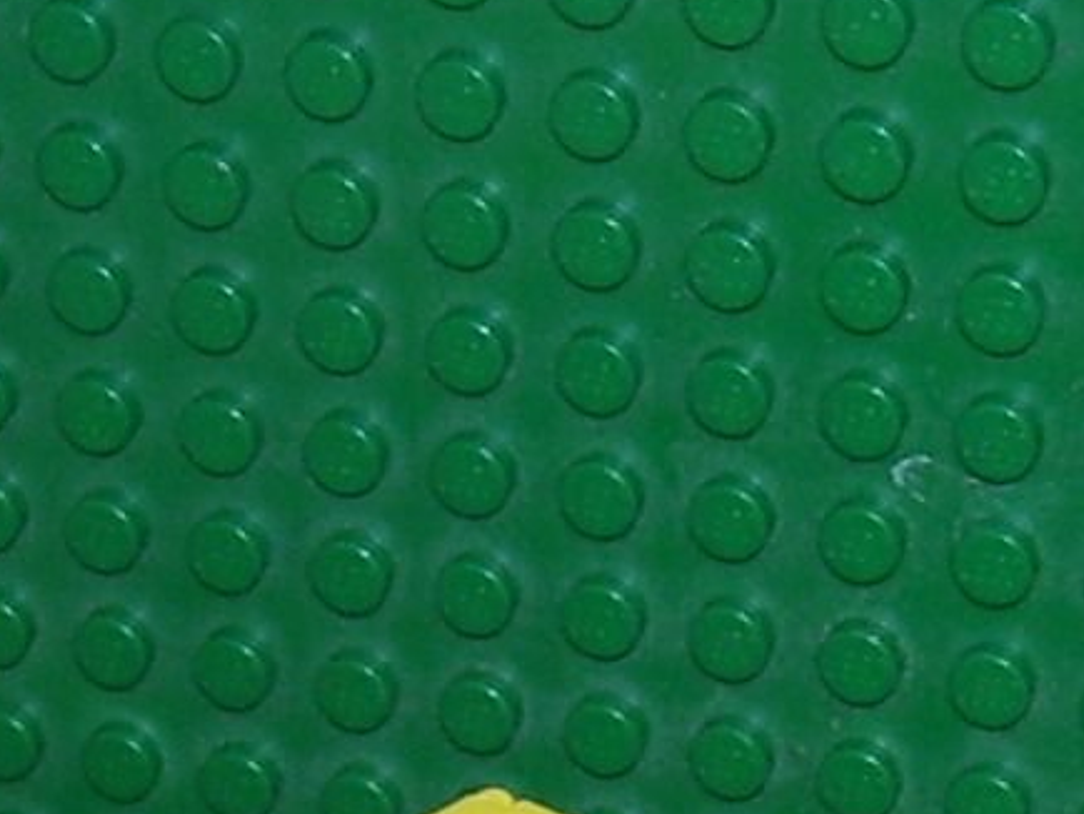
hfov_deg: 10.3
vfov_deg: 7.3
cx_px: 684
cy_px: 1920
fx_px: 5984
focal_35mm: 191
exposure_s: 1/60
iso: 80
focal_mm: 6
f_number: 2.7
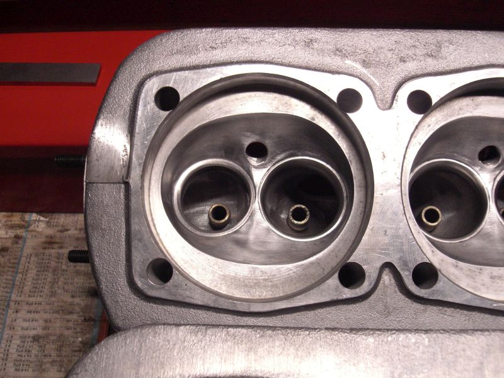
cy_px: 189
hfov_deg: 49.0
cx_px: 252
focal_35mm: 38
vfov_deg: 37.7
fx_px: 553
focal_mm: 6.3
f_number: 3.1
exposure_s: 1/60
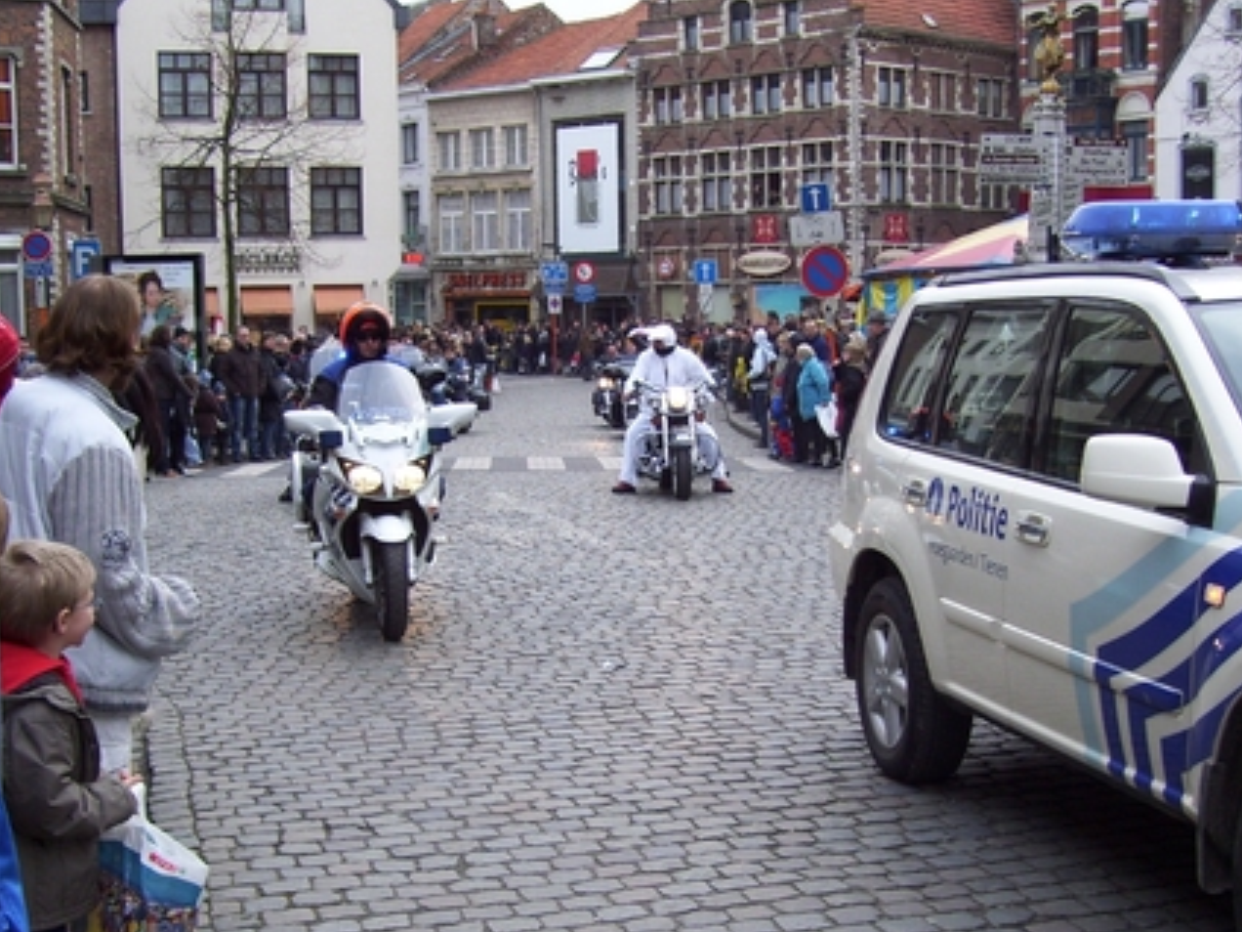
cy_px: 588
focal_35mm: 51
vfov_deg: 28.4
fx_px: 1830
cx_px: 650
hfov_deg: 37.5
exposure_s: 1/250
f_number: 2.7
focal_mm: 6
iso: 80
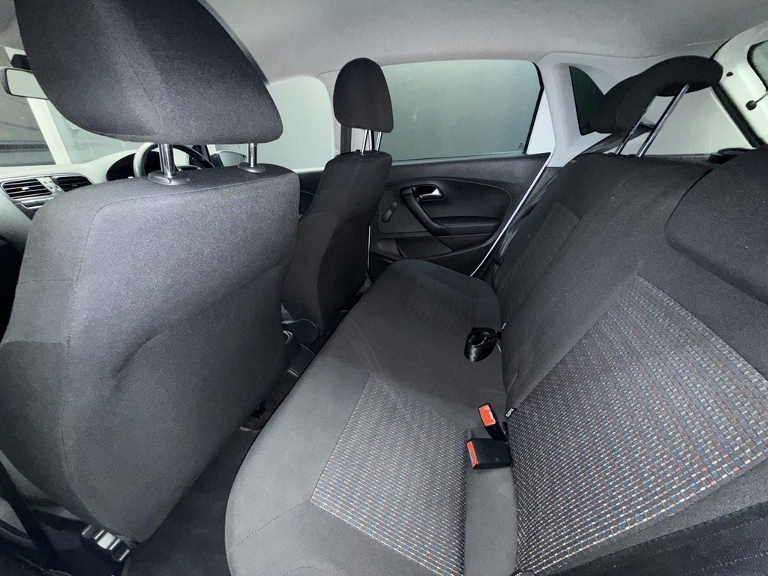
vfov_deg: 85.7
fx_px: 311
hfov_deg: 102.1
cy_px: 288
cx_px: 384
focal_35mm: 14
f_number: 2.2
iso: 400
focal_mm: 2.22
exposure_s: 1/22
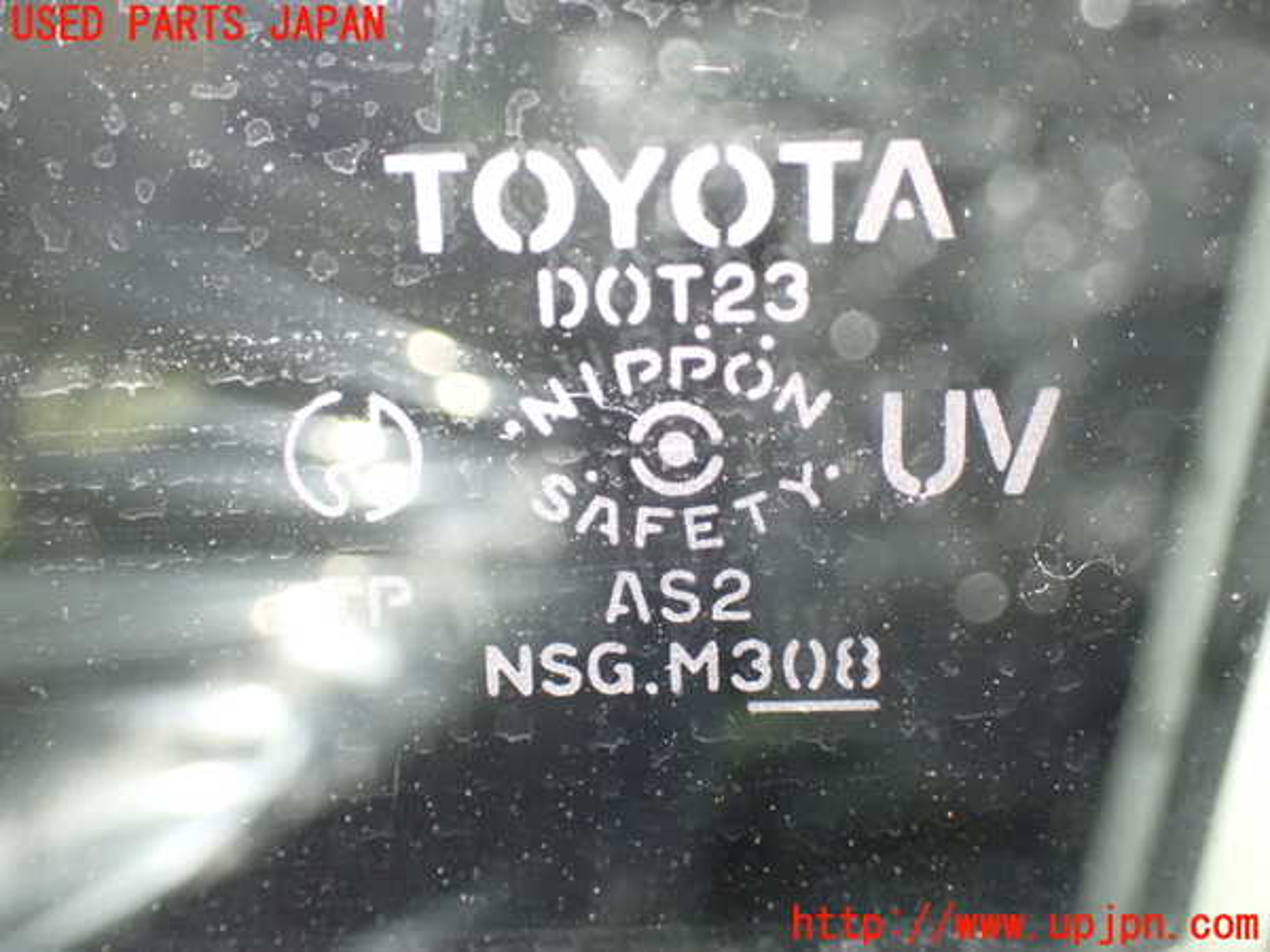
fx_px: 1724
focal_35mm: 47
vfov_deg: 30.9
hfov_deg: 40.4
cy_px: 476
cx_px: 635
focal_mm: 8.4
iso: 1600
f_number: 3.1
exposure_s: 1/25
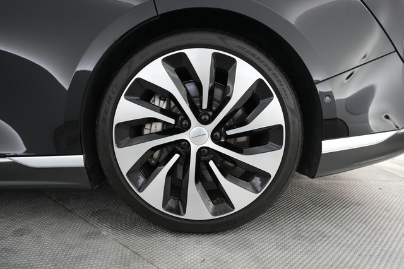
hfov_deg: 71.5
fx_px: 280
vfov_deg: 51.2
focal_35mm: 25
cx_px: 202
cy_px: 134
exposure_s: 1/160
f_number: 2.8
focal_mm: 25
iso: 4000
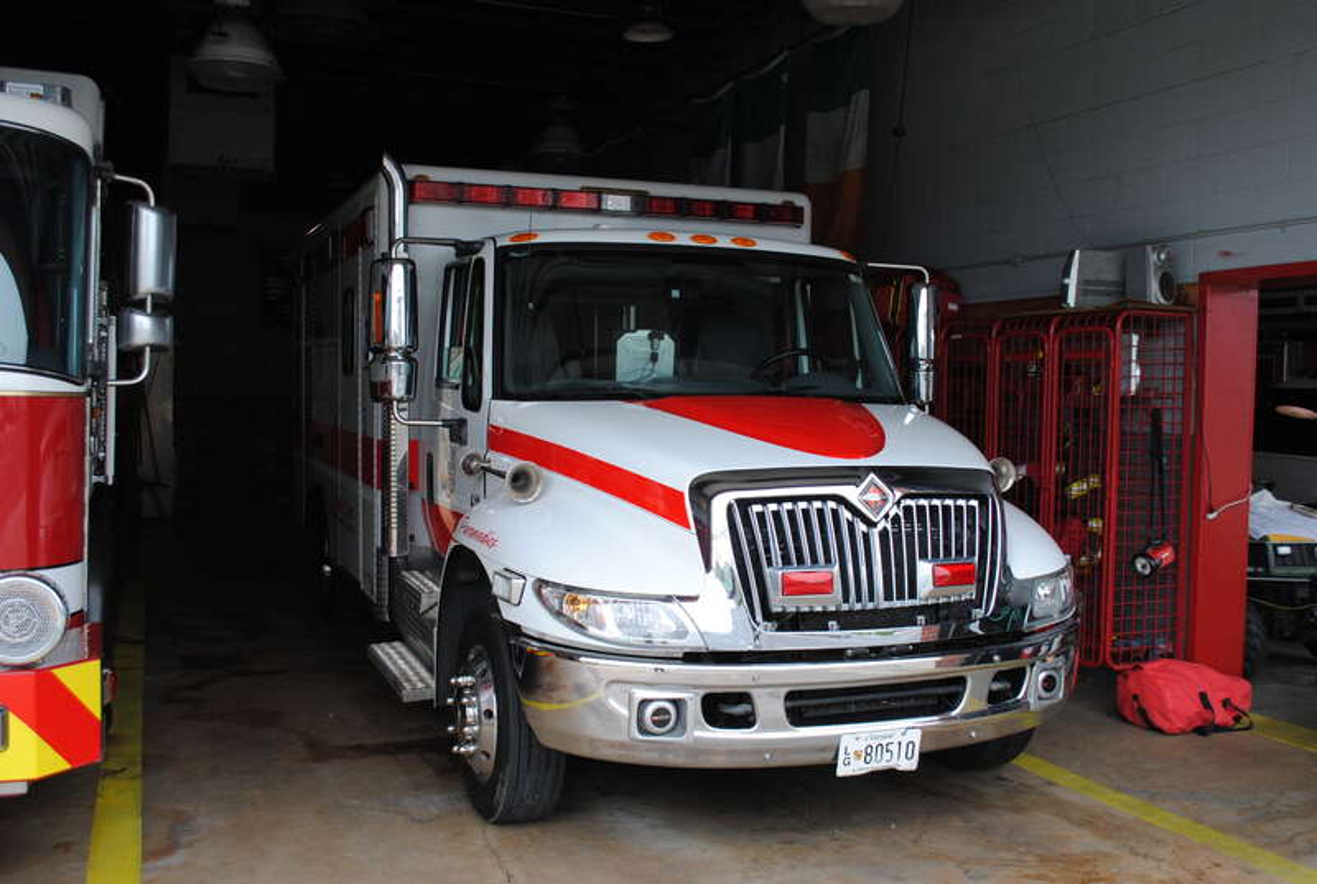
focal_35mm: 36
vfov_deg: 37.0
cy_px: 442
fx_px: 1320
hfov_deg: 53.0
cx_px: 658
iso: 100
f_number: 5.6
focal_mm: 24
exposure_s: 1/125
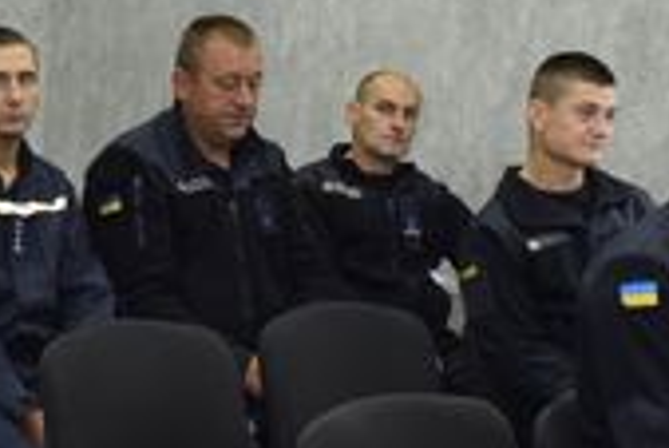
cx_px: -119
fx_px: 2232
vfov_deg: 11.4
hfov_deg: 16.4
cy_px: 206
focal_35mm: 120
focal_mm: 18
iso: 800
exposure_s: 1/80
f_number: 4.5
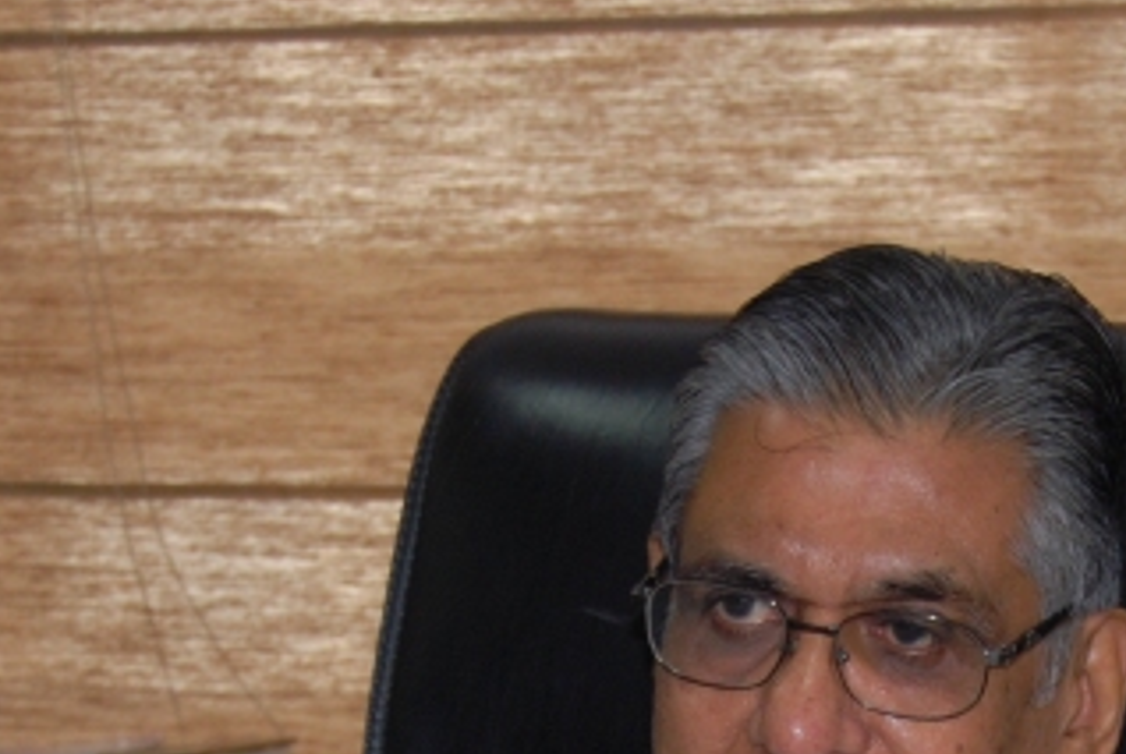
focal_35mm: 203
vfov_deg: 6.7
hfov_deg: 10.1
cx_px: 761
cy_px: 1156
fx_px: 6358
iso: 200
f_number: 5.3
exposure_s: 1/60
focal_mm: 42
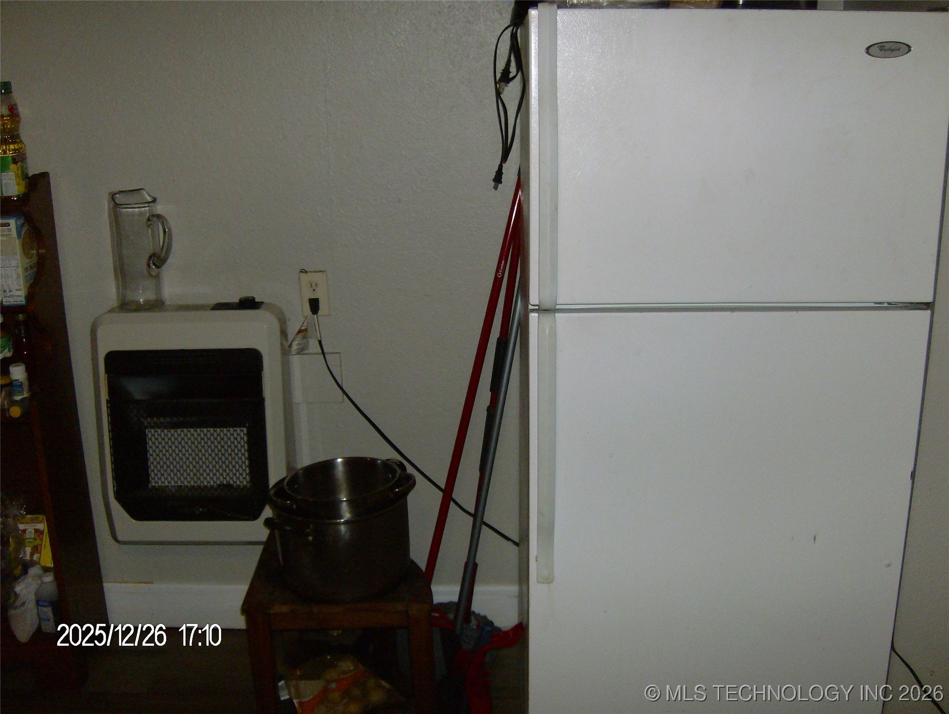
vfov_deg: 39.7
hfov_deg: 51.3
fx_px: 988
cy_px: 357
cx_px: 474
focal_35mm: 36
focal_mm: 6
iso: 200
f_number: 2.8
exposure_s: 1/60
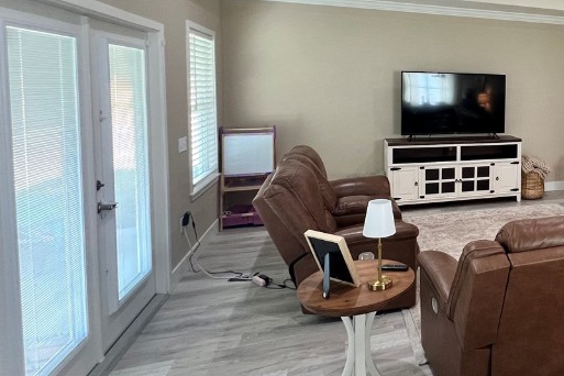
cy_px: 113
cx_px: 530
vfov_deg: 46.8
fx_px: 423
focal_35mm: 27
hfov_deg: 56.0
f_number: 1.8
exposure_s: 1/60
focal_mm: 1.57
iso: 200
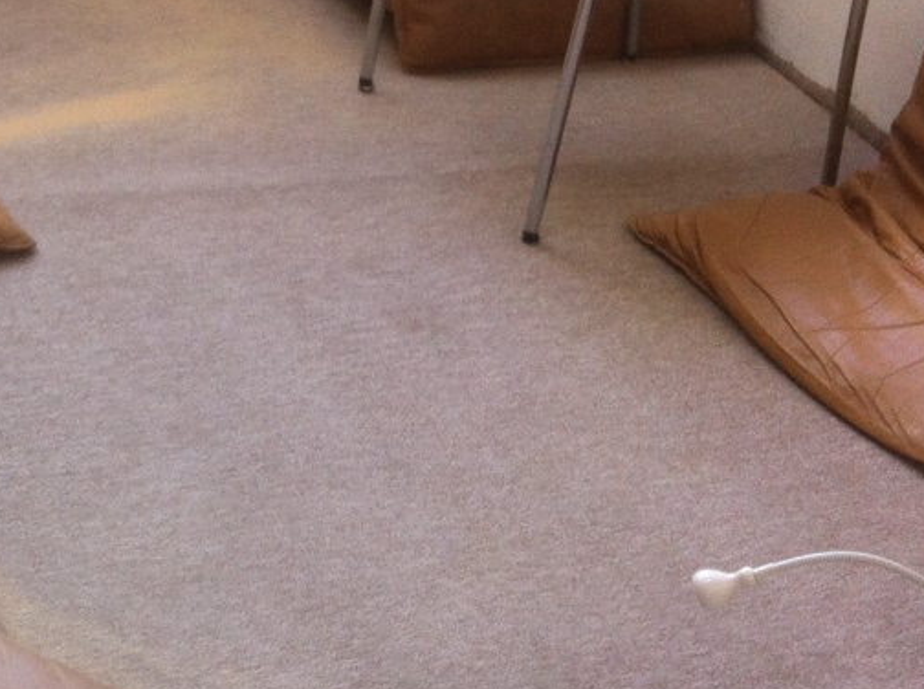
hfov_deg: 20.8
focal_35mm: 90
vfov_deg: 16.3
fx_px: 2398
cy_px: 500
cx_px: -82
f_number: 2.8
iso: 100
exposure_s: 1/40
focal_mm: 3.85
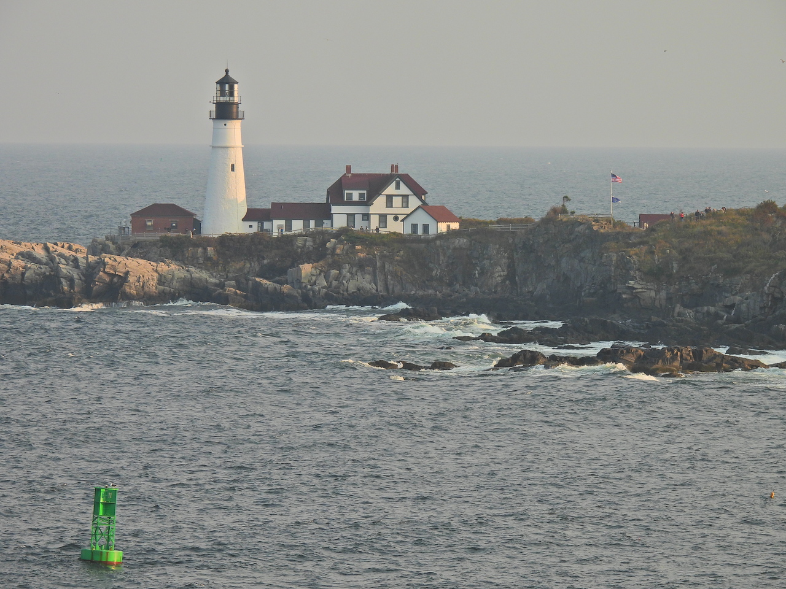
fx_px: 7947
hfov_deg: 5.7
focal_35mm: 350
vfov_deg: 4.2
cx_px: 393
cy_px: 294
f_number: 5
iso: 100
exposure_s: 1/400
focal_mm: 62.5
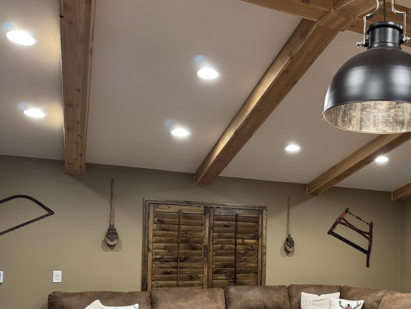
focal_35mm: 39
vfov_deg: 35.7
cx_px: 333
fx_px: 463
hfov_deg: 45.3
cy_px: 242
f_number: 1.78
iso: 500
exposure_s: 1/60
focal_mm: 6.76
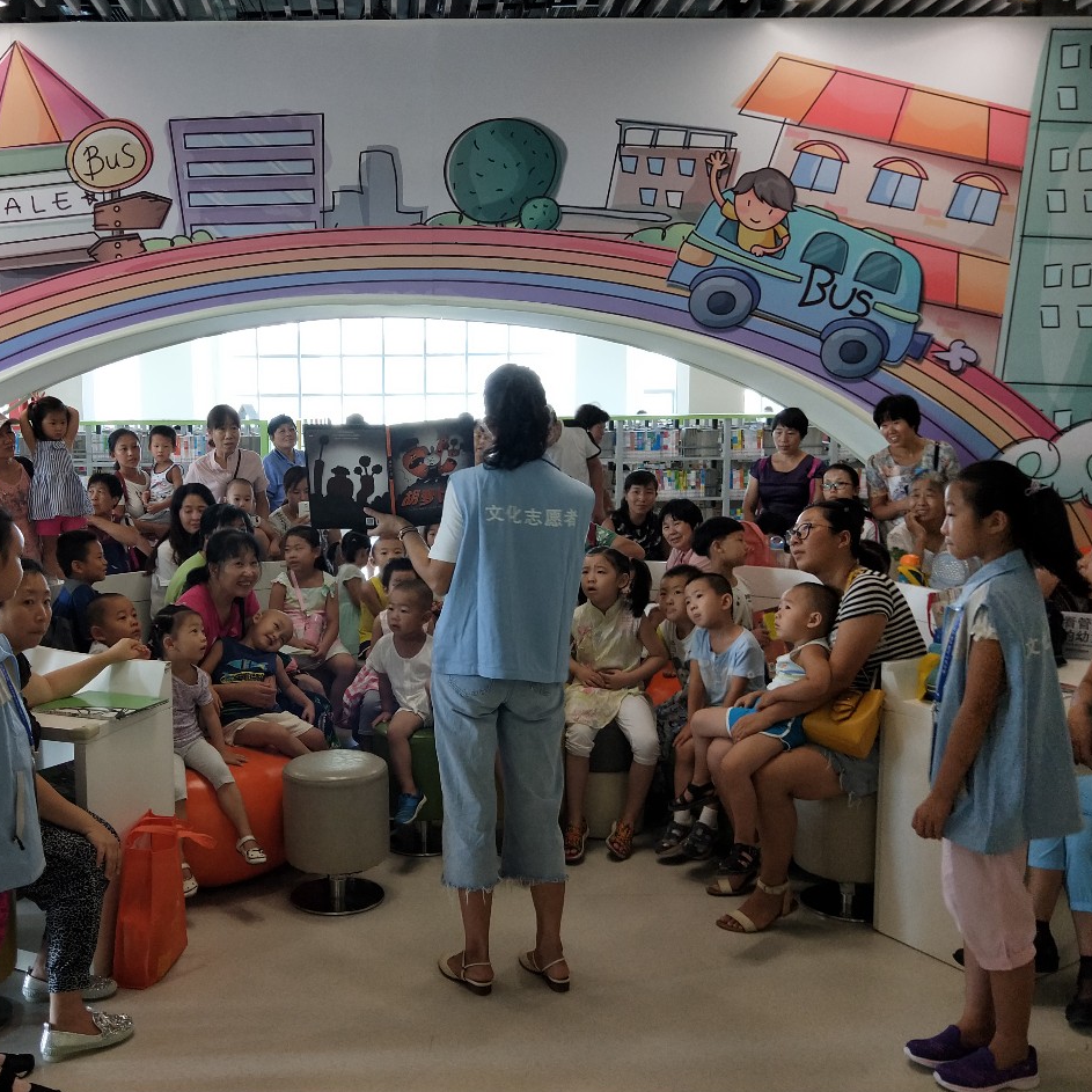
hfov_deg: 53.3
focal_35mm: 30
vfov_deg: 54.0
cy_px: 541
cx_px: 394
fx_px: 1071
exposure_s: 1/50
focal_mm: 4.27
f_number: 1.7
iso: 187
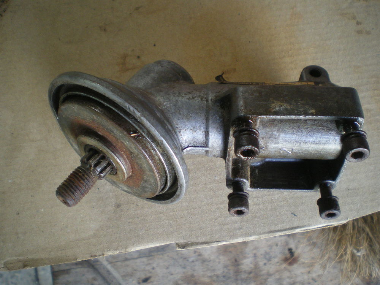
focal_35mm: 36
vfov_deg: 39.7
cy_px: 142
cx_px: 190
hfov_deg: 51.4
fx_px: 395
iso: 320
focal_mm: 6.3
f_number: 3.1
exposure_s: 1/50
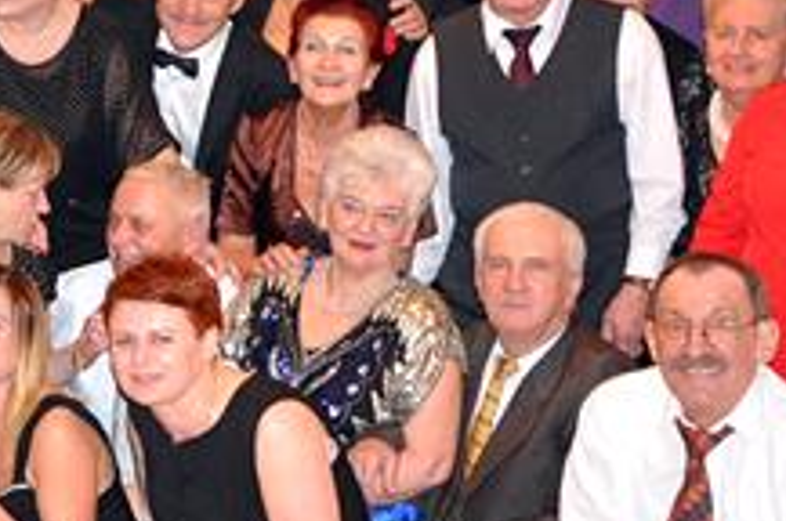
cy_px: 295
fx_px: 2311
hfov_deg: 17.1
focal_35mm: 106
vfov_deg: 12.9
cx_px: -449
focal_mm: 18
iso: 1600
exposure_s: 1/60
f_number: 5
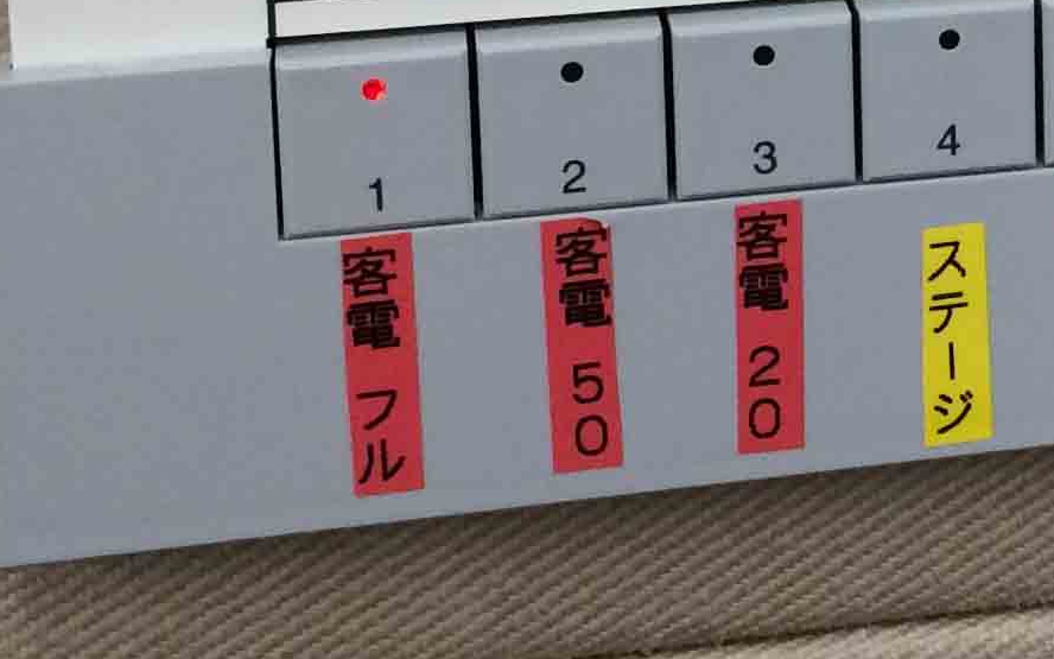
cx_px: 1243
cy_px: -385
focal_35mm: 113
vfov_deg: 11.1
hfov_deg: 17.6
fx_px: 3246
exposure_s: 1/30
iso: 64
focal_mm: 4.15
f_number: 2.2
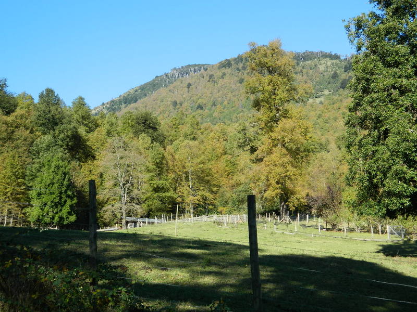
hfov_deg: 40.4
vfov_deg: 30.9
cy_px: 156
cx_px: 208
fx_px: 566
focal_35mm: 47
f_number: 3.6
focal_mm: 8.4
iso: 80
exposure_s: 1/320
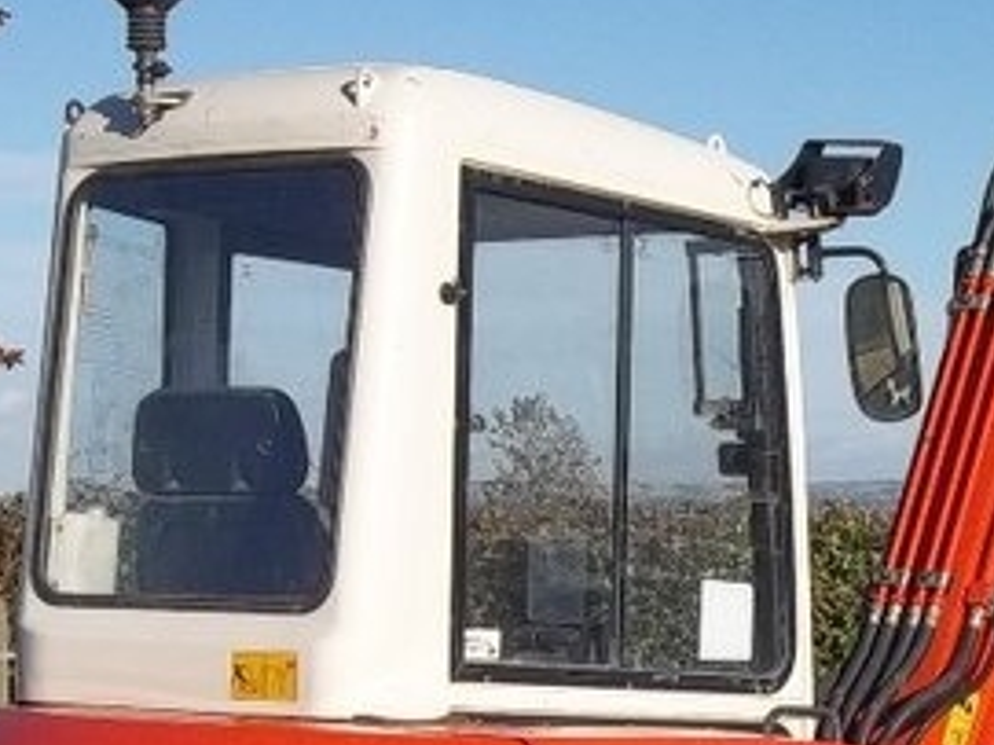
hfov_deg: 15.1
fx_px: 3731
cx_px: 785
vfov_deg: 11.2
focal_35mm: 130
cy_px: 829
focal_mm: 7.8
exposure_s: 1/125
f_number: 11.3
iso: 80
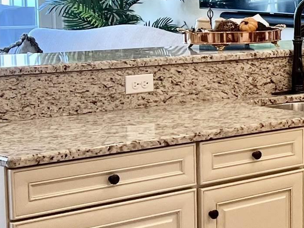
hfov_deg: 14.7
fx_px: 1001
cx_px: 576
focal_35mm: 114
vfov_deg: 13.0
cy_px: 91
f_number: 1.5
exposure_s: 1/60
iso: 80
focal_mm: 5.7
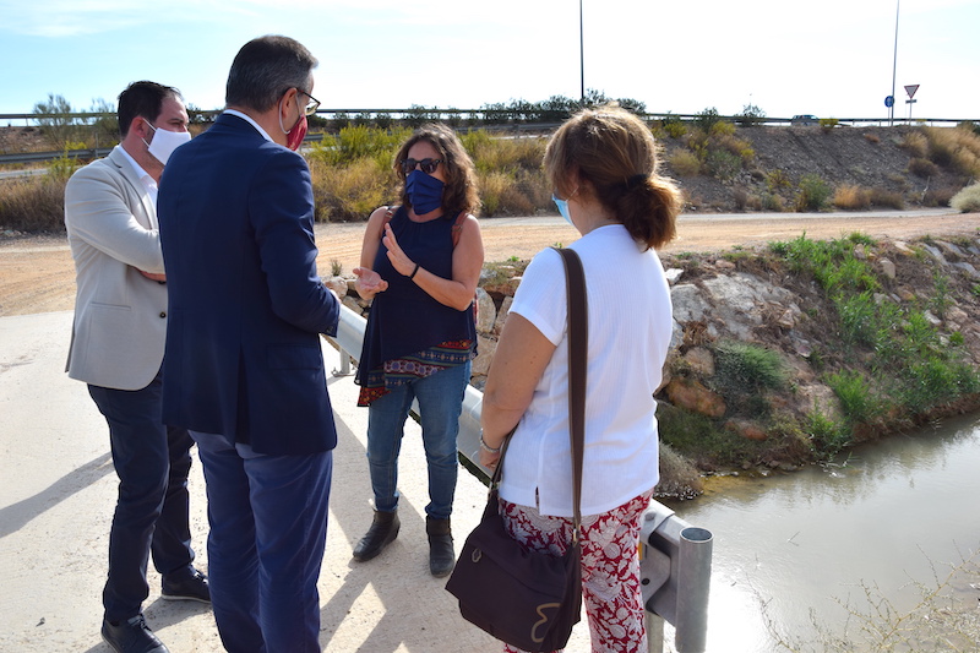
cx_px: 490
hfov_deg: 67.4
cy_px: 326
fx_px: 735
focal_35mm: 27
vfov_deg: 47.9
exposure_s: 1/400
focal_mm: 18
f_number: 10
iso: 200
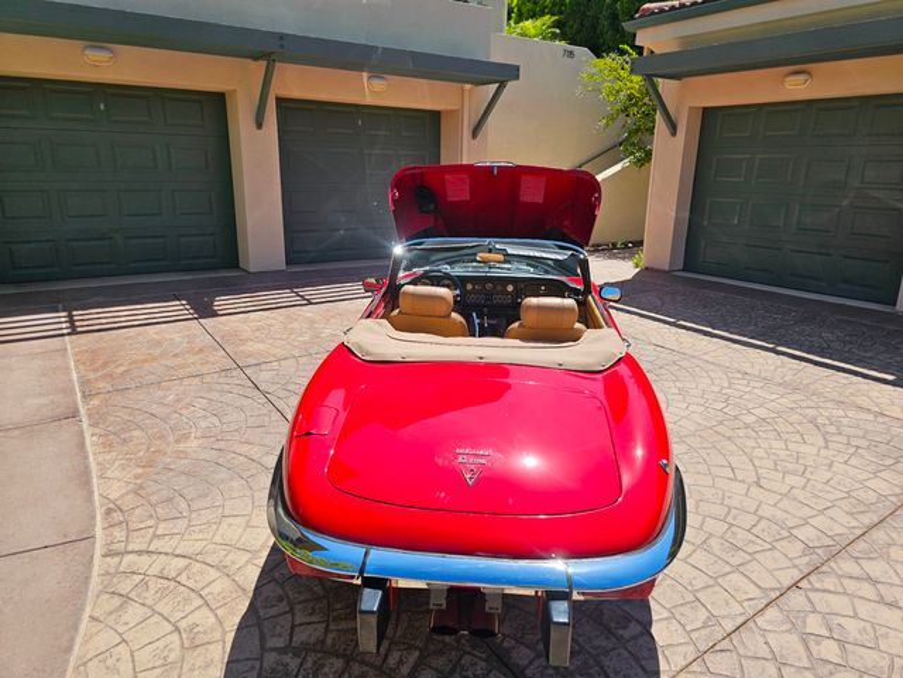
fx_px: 600
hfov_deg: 73.9
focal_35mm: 23
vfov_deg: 58.9
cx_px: 452
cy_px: 339
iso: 10
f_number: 1.7
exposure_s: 1/730
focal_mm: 6.3
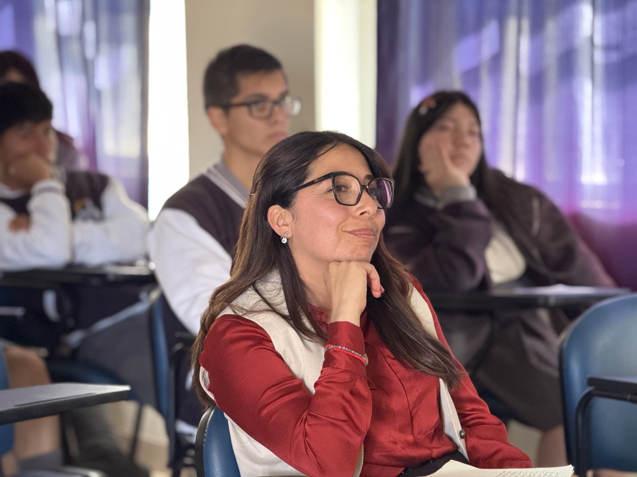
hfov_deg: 16.4
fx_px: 2208
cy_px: 238
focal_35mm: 120
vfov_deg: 12.3
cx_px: 318
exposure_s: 1/40
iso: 500
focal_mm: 15.66
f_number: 2.8
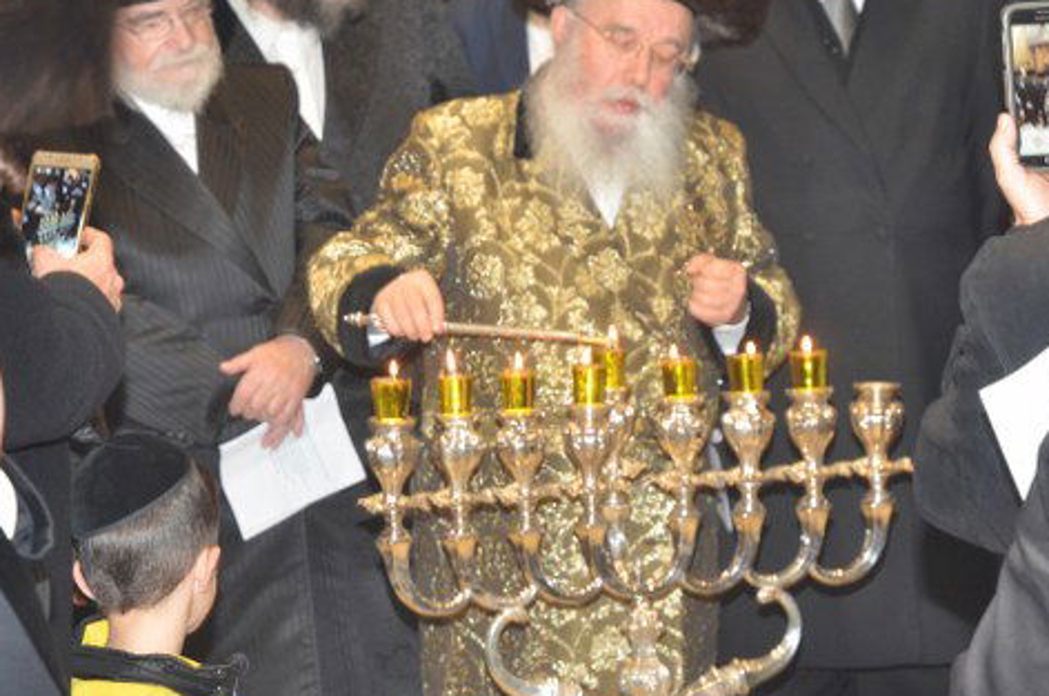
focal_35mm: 178
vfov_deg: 7.7
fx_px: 5178
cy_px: 245
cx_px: 531
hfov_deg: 11.6
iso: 800
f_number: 4.5
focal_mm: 70
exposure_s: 1/60
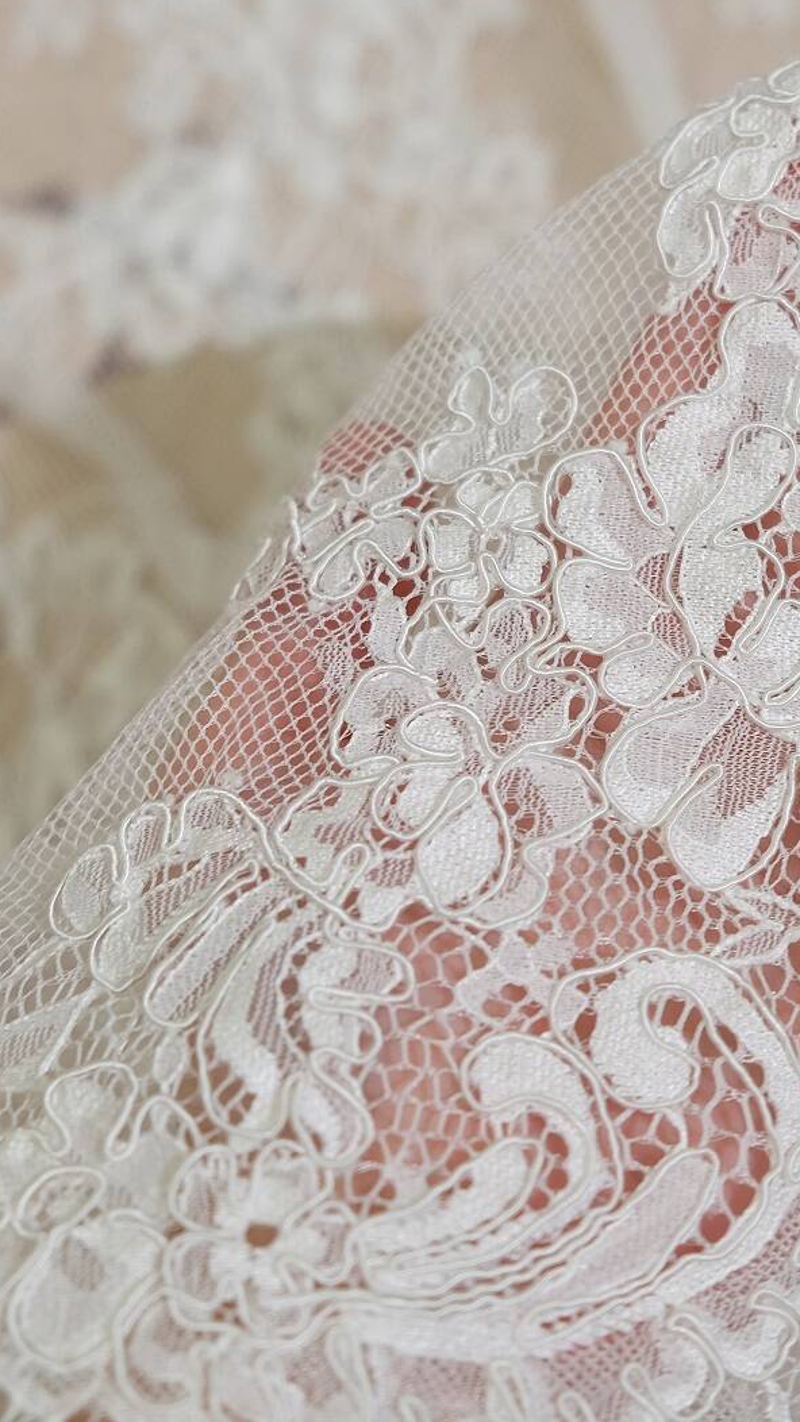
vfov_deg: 27.2
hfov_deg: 15.3
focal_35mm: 78
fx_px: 2943
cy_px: 705
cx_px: 726
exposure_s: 1/80
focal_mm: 32.9
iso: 200
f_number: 3.6
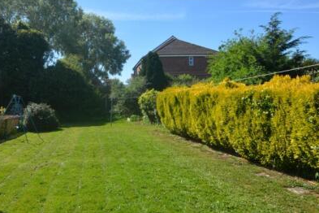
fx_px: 222
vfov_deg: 50.2
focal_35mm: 25
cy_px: 67
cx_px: 114
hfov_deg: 70.0
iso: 125
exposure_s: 1/250
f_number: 8
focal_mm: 10
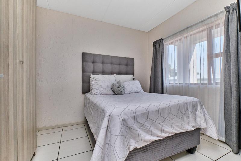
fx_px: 100
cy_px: 80
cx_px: 120
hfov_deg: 100.4
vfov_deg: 77.3
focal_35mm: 15
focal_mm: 10
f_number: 10
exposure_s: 1/200
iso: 800
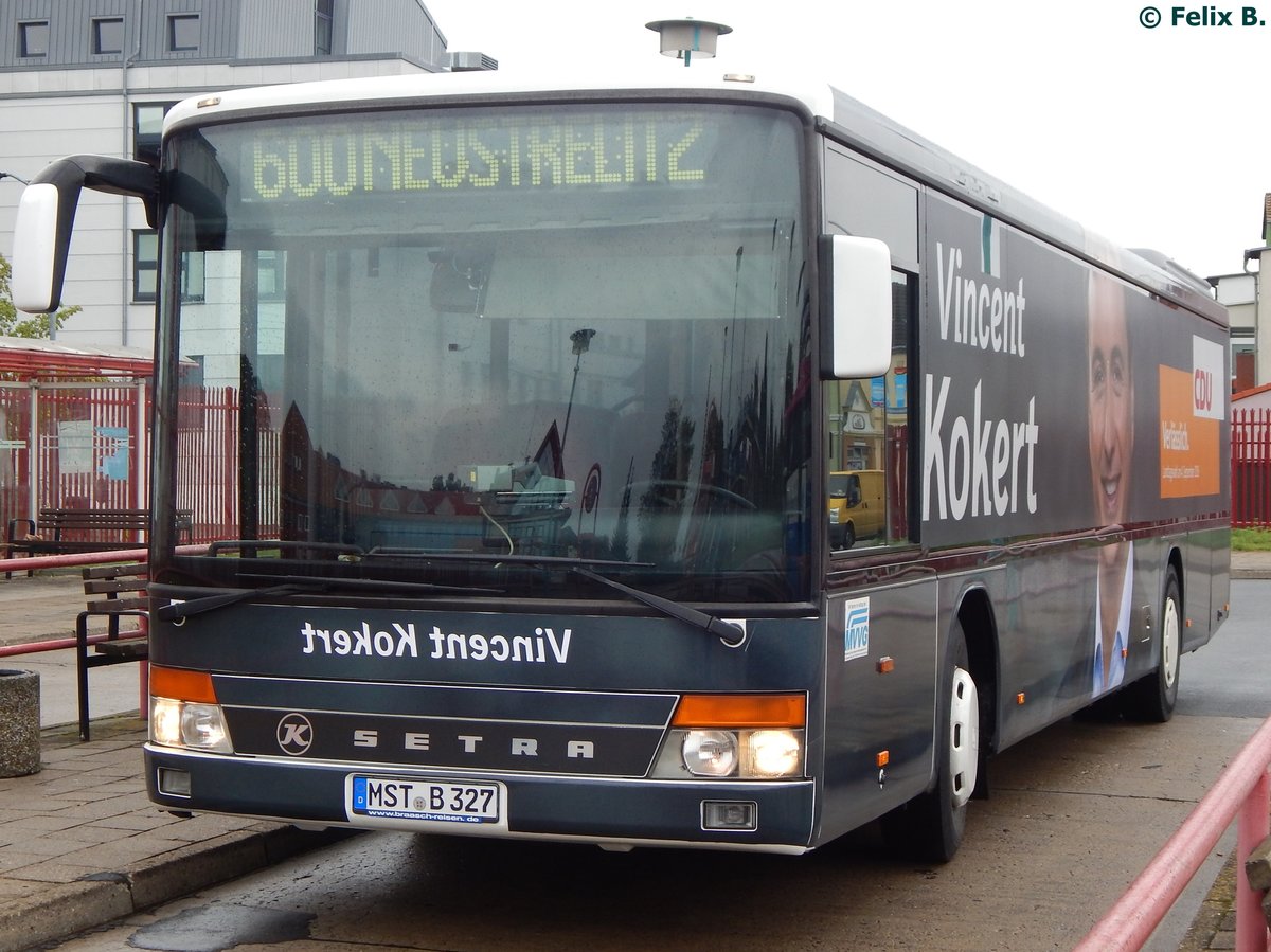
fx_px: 1982
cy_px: 476
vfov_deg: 27.0
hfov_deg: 35.6
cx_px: 636
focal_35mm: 54
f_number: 3.8
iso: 125
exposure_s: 1/160
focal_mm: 9.7
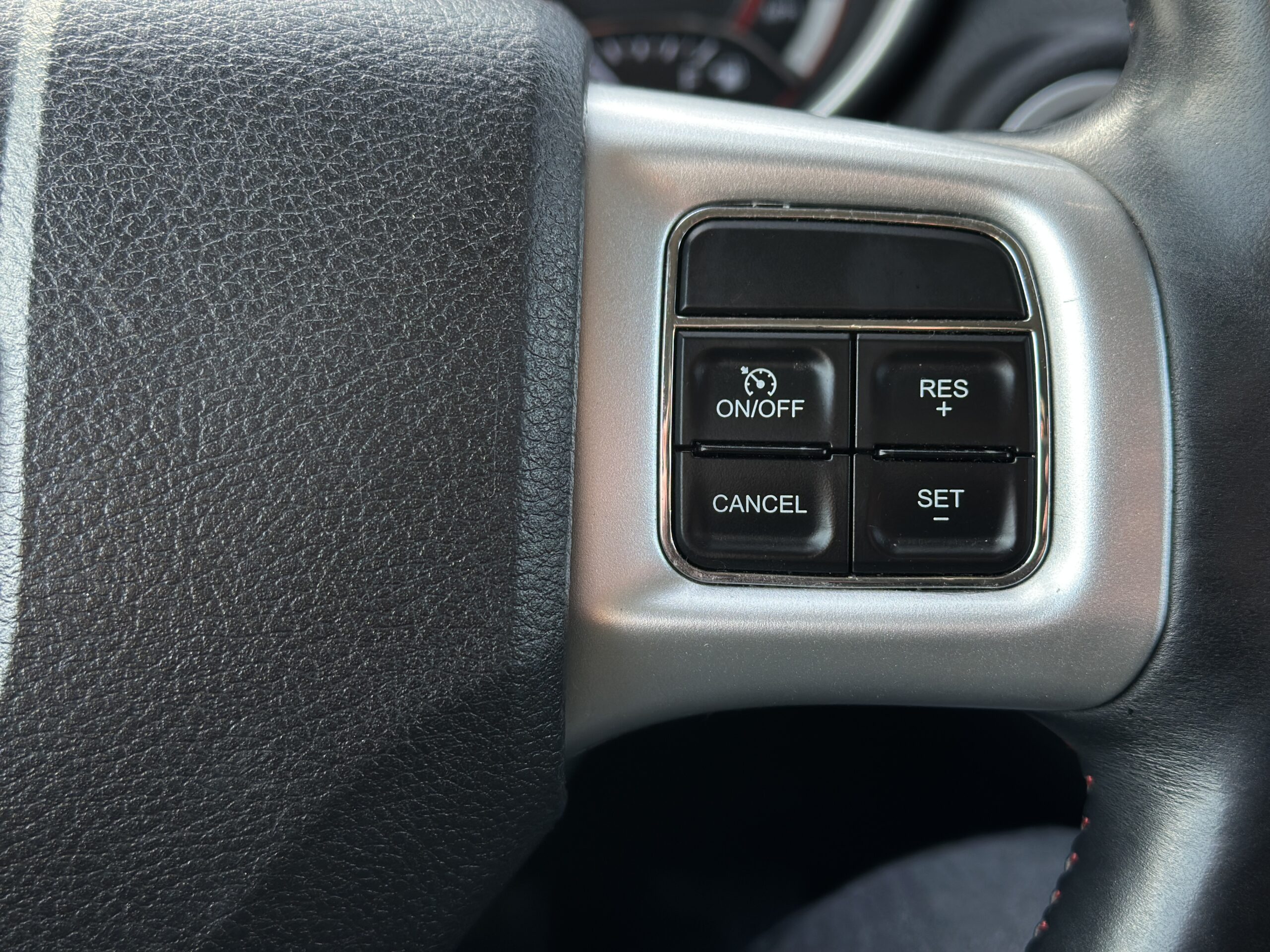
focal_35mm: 48
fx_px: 1761
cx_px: 635
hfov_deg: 39.7
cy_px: 476
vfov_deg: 30.3
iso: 80
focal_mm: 6.86
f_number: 1.78
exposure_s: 1/121
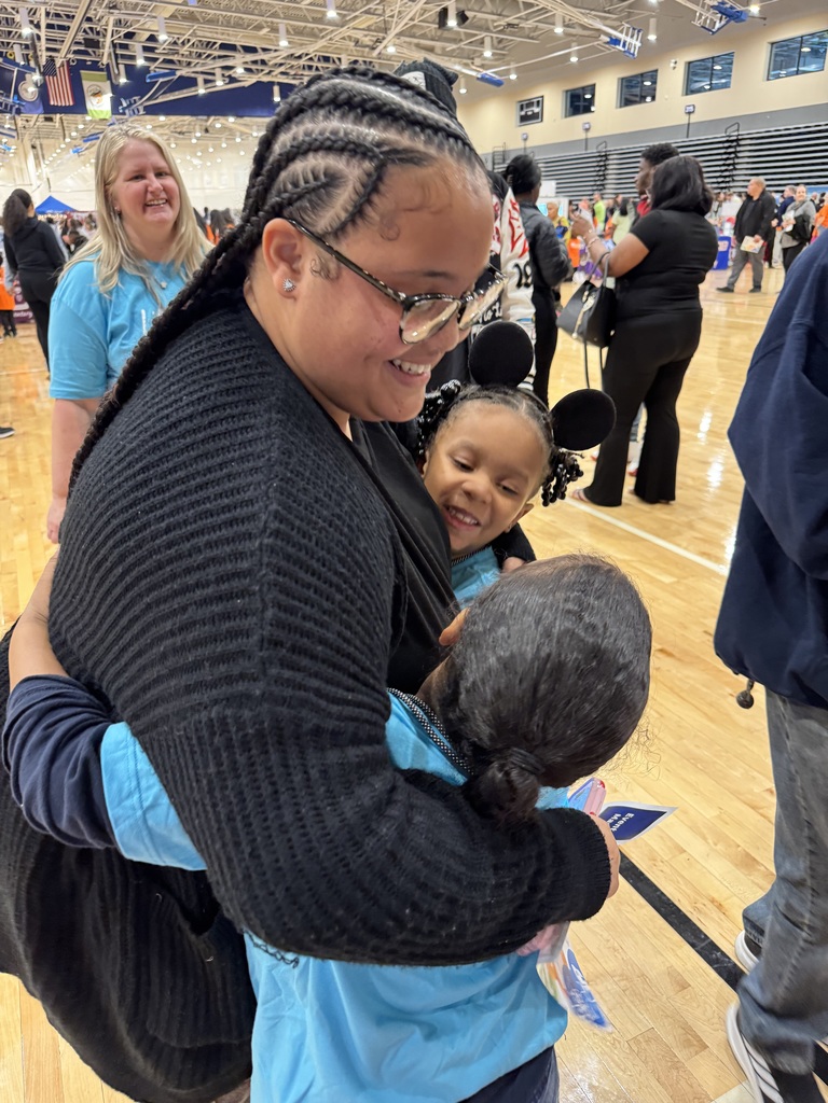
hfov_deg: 56.8
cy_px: 552
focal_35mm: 24
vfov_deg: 71.6
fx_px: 765
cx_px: 414
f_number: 1.78
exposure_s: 1/60
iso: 320
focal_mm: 6.76
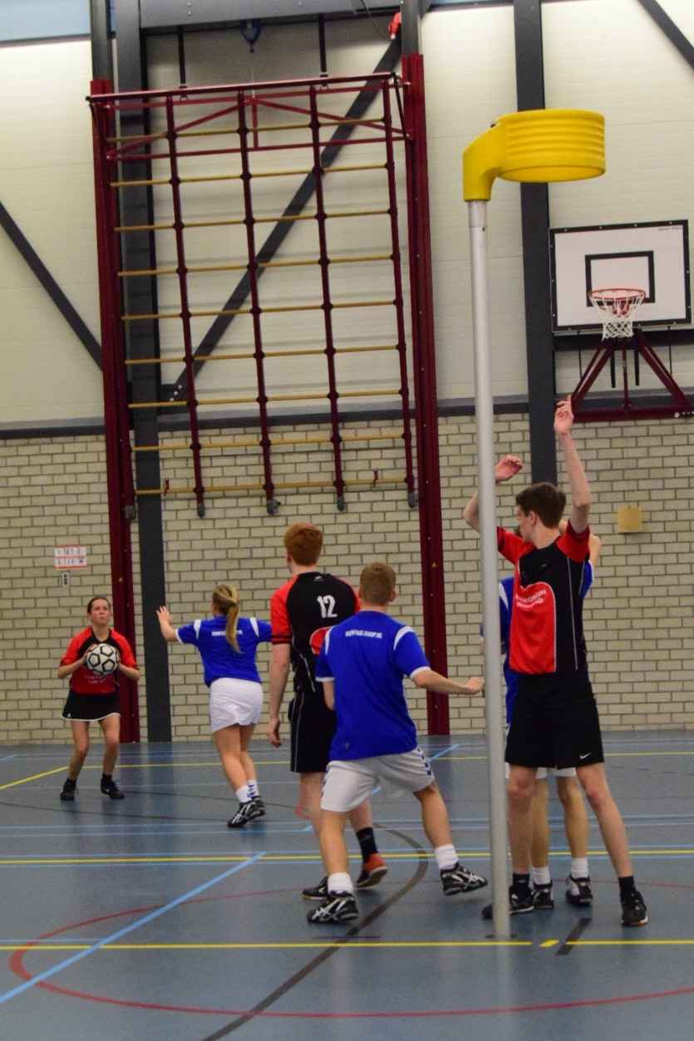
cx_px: 347
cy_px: 520
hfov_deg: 21.6
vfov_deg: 31.9
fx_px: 1822
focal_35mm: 63
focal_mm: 42
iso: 5000
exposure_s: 1/250
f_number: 8
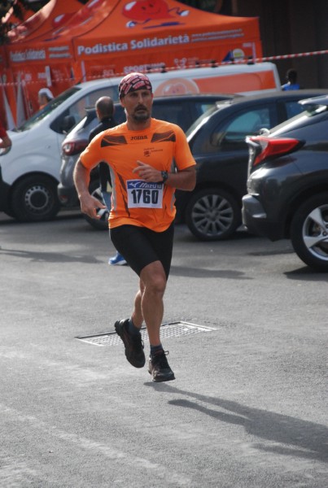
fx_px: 2447
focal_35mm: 180
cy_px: 244
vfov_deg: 11.4
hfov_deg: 7.7
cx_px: 164
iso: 1000
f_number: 5.6
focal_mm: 120
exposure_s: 1/1000
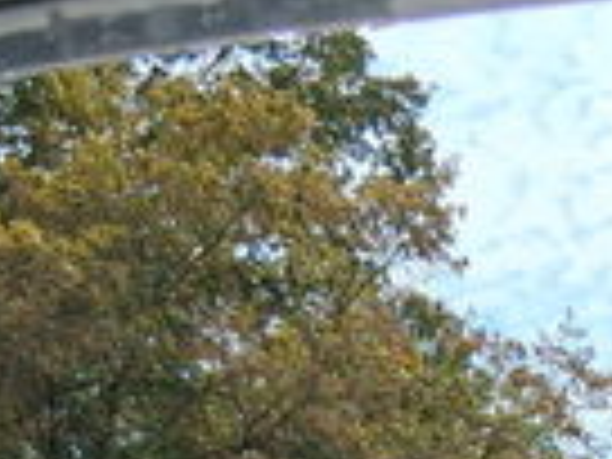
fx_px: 1733
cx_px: 666
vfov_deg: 13.6
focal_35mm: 98
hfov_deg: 19.2
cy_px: 810
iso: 25
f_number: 1.8
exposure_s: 1/1107
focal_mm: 3.98
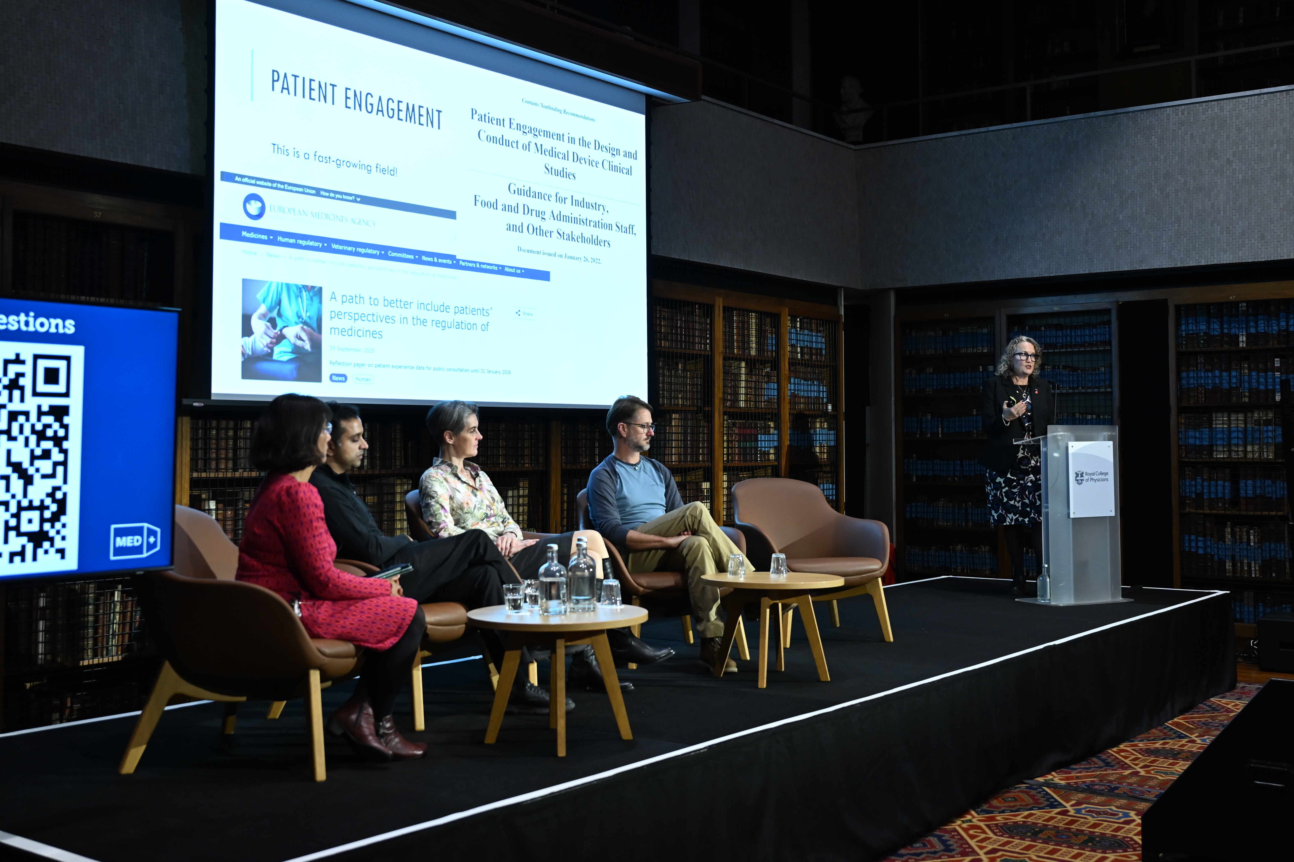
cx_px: 630
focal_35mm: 40
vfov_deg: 33.3
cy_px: 368
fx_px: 1438
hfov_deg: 48.5
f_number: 3.5
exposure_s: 1/125
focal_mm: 34
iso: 1600
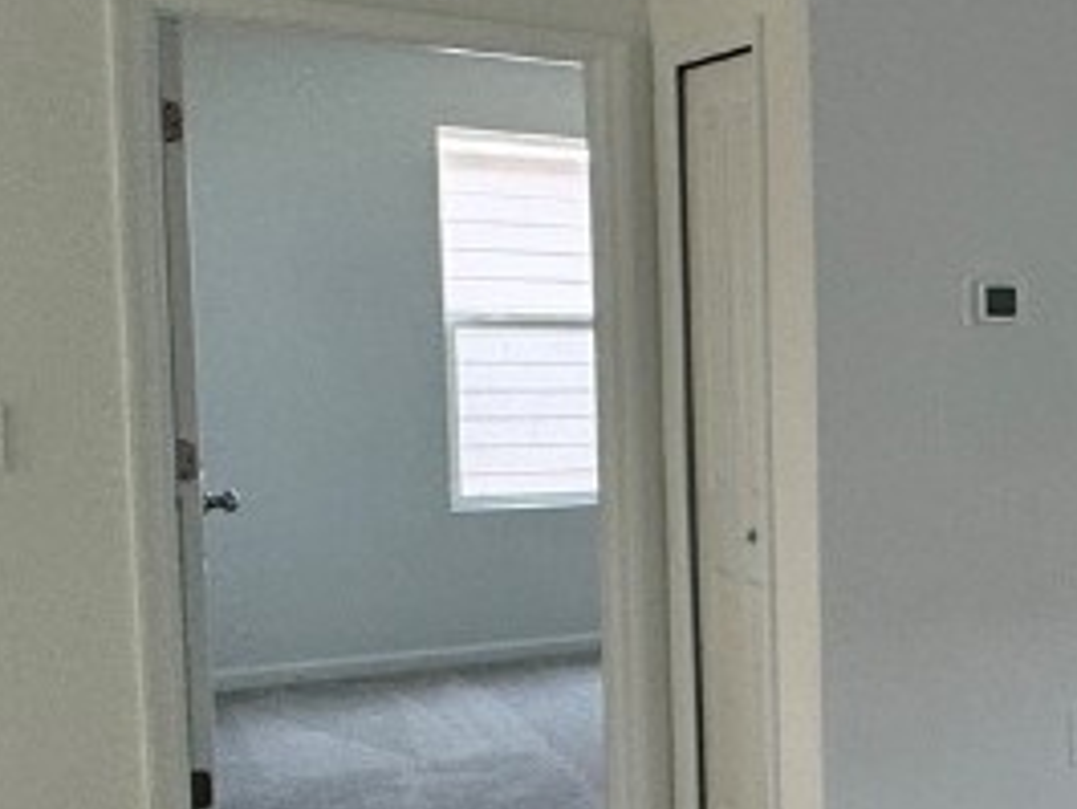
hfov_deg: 23.0
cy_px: 455
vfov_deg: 27.0
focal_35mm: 54
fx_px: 1681
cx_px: 1857
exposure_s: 1/99
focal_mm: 2.22
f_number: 2.2
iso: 160
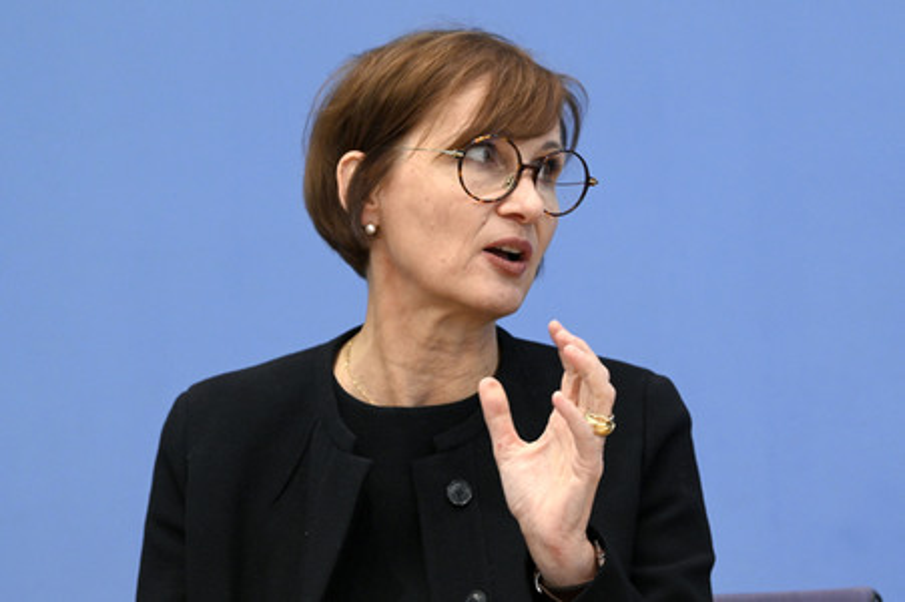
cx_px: 452
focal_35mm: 120
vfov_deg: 11.4
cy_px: 301
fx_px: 3014
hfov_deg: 17.1
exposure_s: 1/640
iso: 5000
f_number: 5.6
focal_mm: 120
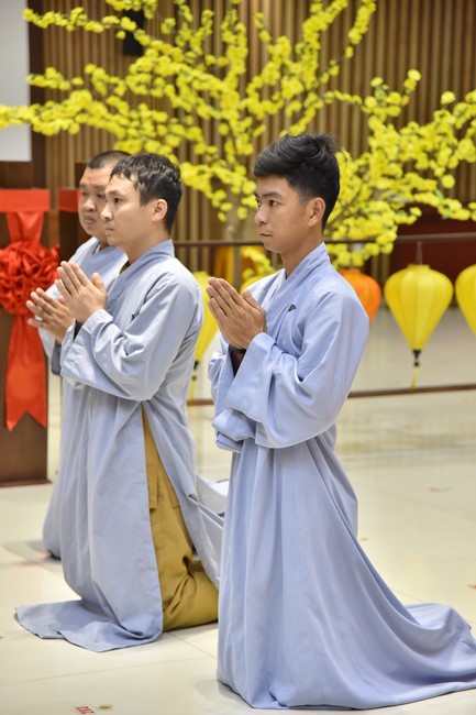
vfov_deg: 19.5
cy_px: 358
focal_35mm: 105
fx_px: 2083
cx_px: 238
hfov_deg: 13.0
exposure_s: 1/125
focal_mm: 105
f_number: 4
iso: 1000
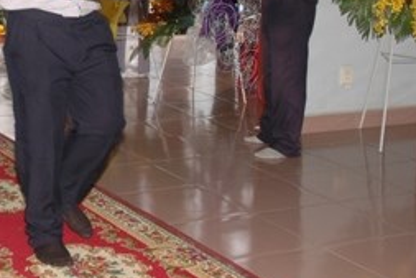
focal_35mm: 91
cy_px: -7
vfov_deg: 14.8
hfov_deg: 21.6
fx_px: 1052
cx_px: -2
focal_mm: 24
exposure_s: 1/60
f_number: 4
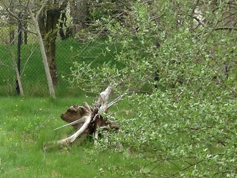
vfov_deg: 10.4
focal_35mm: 141
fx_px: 966
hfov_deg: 12.6
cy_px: 213
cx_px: -207
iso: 50
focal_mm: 4.13
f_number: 2.4
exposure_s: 1/337
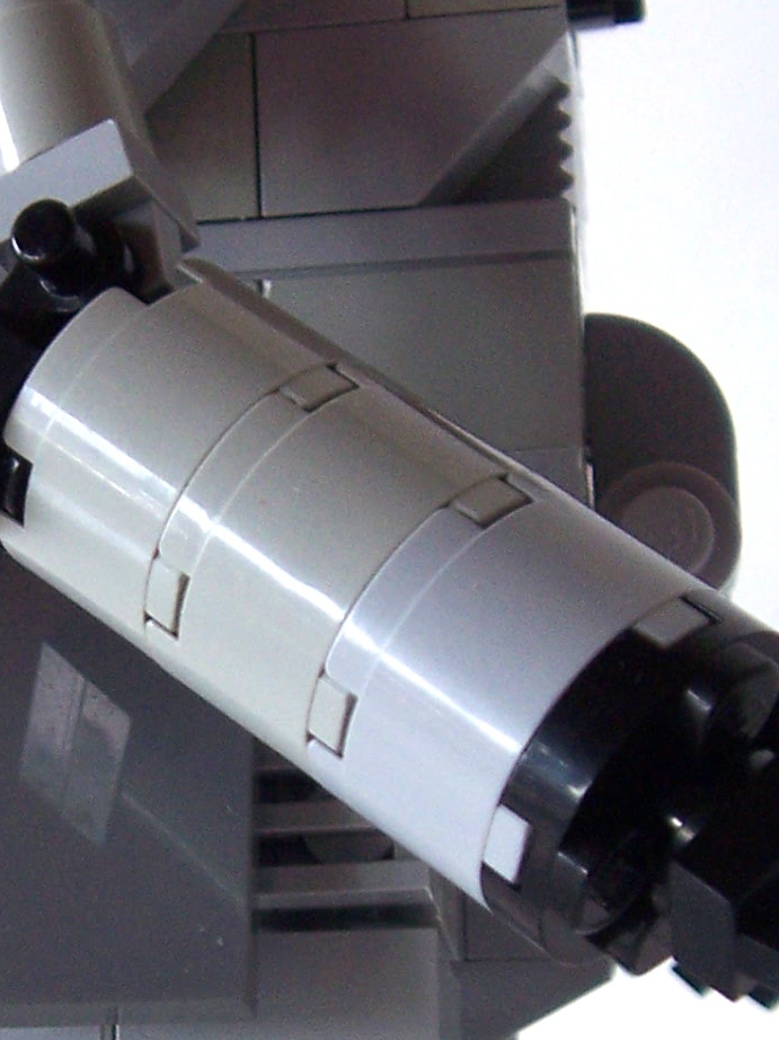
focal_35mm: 109
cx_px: 87
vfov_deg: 18.0
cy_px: 753
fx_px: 3272
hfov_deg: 13.5
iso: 80
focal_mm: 6.4
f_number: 3.9
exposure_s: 1/30
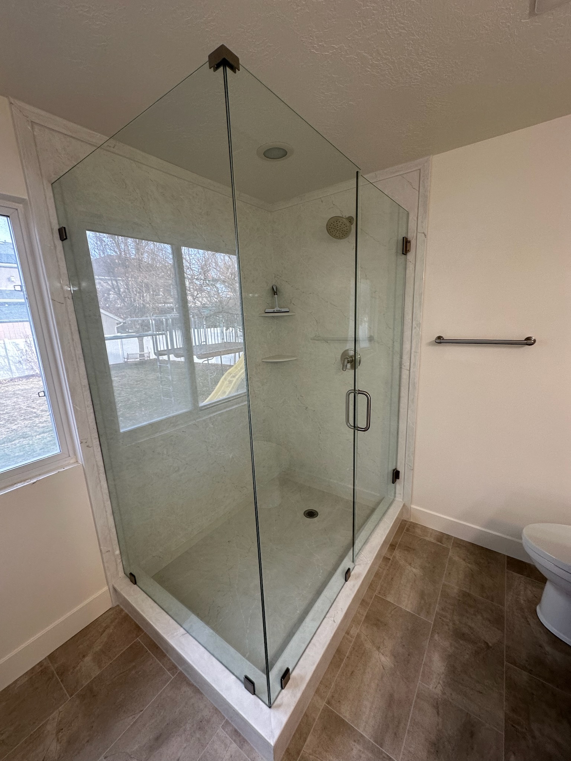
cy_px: 380
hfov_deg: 85.7
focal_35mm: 14
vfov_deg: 102.1
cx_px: 286
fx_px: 308
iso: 100
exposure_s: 1/120
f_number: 2.2
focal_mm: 2.22
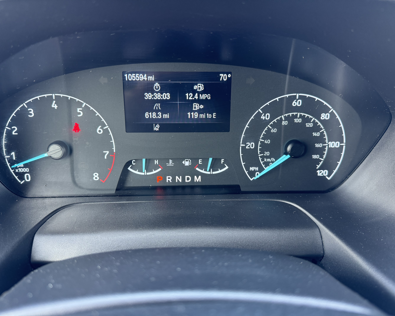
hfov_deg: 68.1
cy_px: 158
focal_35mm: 25
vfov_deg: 56.8
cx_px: 192
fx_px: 292
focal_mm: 6.76
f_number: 1.78
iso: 200
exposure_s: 1/63
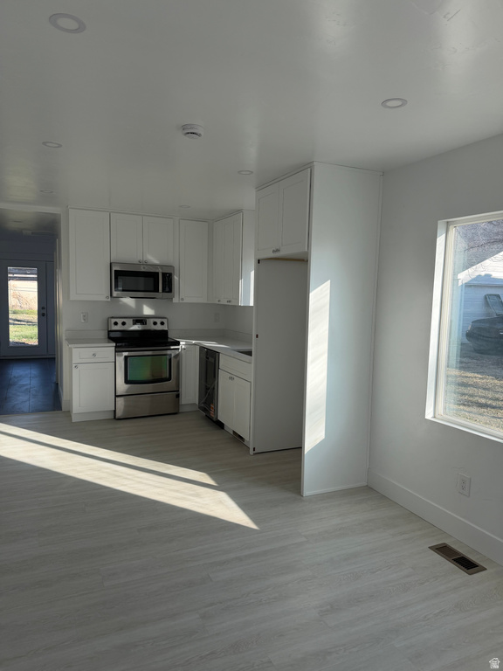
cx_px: 252
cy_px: 336
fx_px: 465
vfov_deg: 71.6
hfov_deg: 56.8
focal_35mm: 24
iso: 100
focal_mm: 6.76
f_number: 1.78
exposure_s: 1/1122
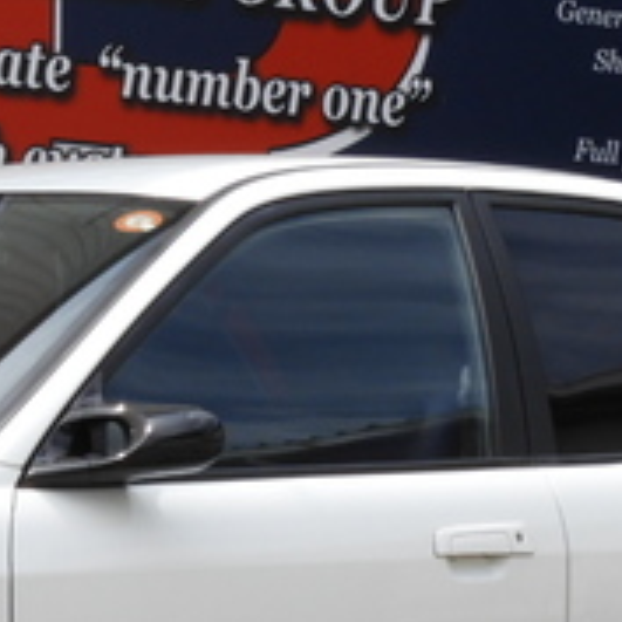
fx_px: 6912
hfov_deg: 5.1
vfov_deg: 5.2
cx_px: -77
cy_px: 292
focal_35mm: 340
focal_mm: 15.2
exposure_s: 1/400
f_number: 4.5
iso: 100
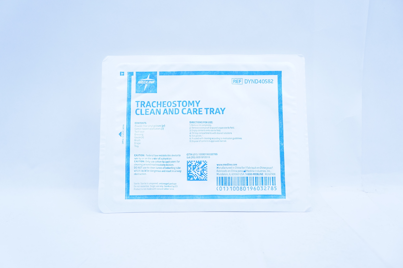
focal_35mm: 45
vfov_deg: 29.8
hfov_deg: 43.6
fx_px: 503
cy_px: 134
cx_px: 202
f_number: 5
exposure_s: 1/200
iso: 800
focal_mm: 30
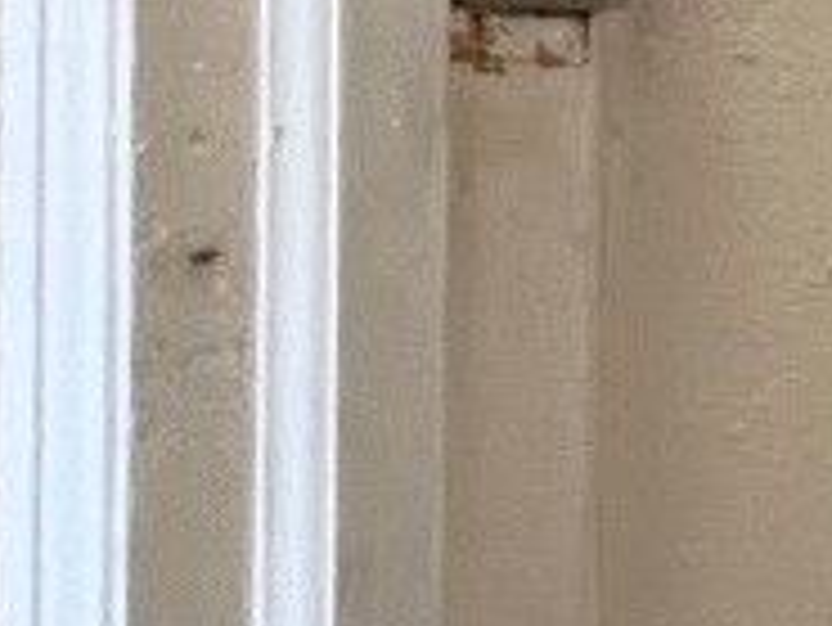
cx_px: 2141
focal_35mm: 72
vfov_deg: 19.9
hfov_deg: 13.9
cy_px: 27
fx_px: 1732
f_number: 1.8
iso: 125
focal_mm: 1.57
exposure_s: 1/60
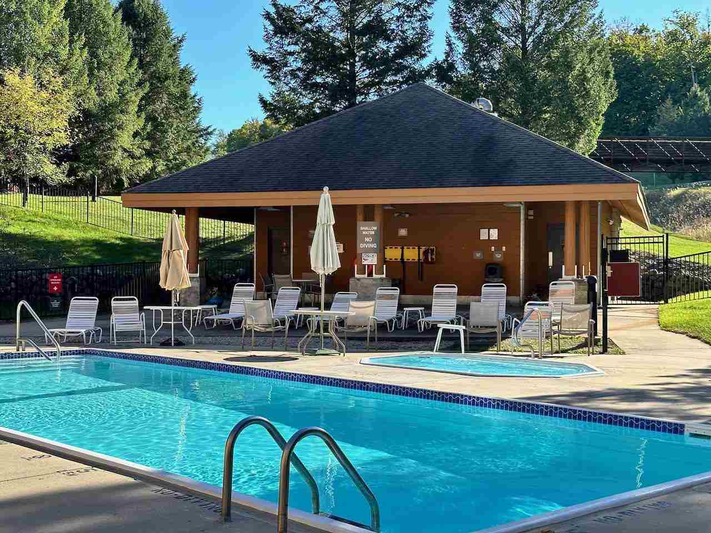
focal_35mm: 48
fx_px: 986
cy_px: 266
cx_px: 356
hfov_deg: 39.7
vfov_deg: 30.3
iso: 64
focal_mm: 6.86
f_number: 1.78
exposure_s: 1/1751
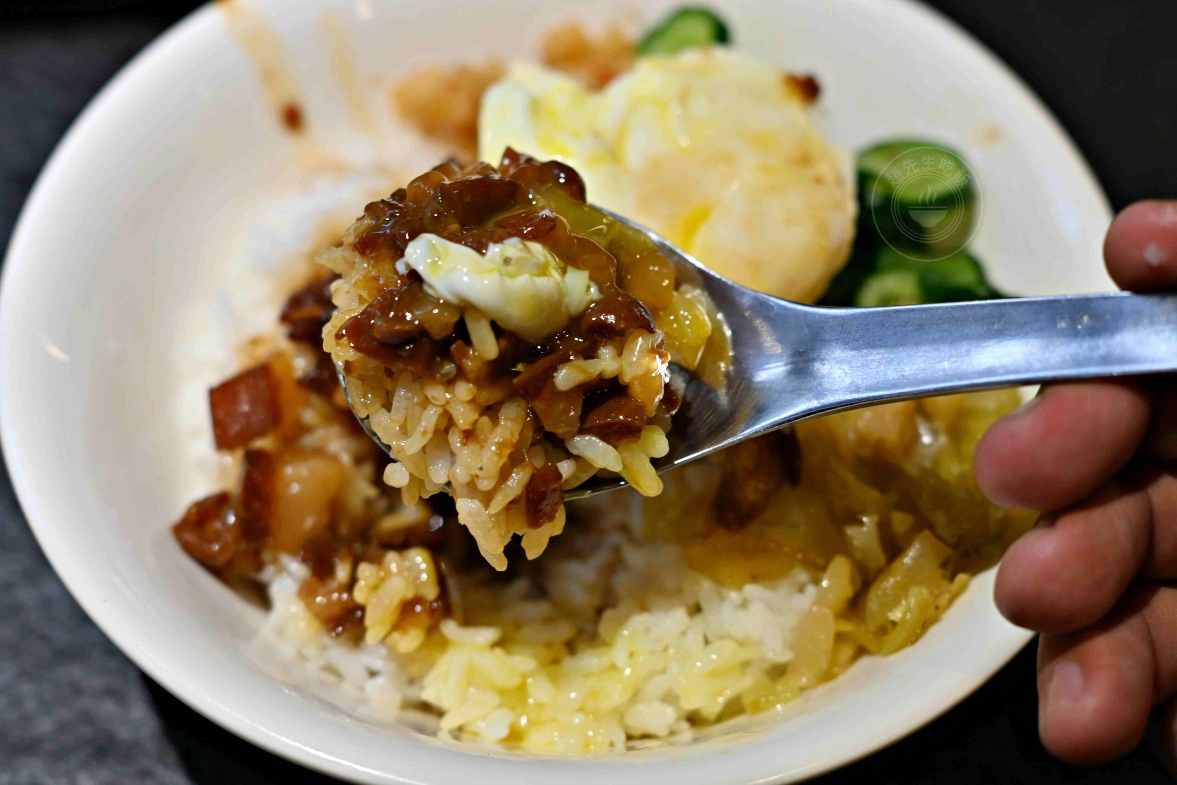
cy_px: 392
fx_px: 2452
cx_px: 588
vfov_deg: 18.2
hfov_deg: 27.0
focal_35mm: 75
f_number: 2.8
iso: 320
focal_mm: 50
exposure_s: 1/200
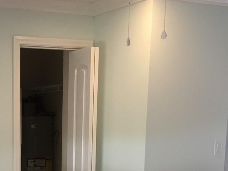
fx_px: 500
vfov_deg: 18.2
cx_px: 6
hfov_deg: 24.6
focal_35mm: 76
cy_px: 217
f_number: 2.2
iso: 64
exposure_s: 1/30
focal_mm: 4.15
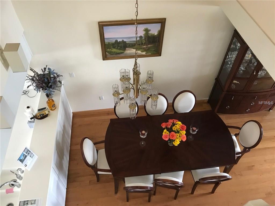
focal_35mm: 28
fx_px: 222
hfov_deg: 63.4
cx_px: 138
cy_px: 103
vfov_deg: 49.7
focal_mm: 3.99
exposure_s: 1/15
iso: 50
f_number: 1.8
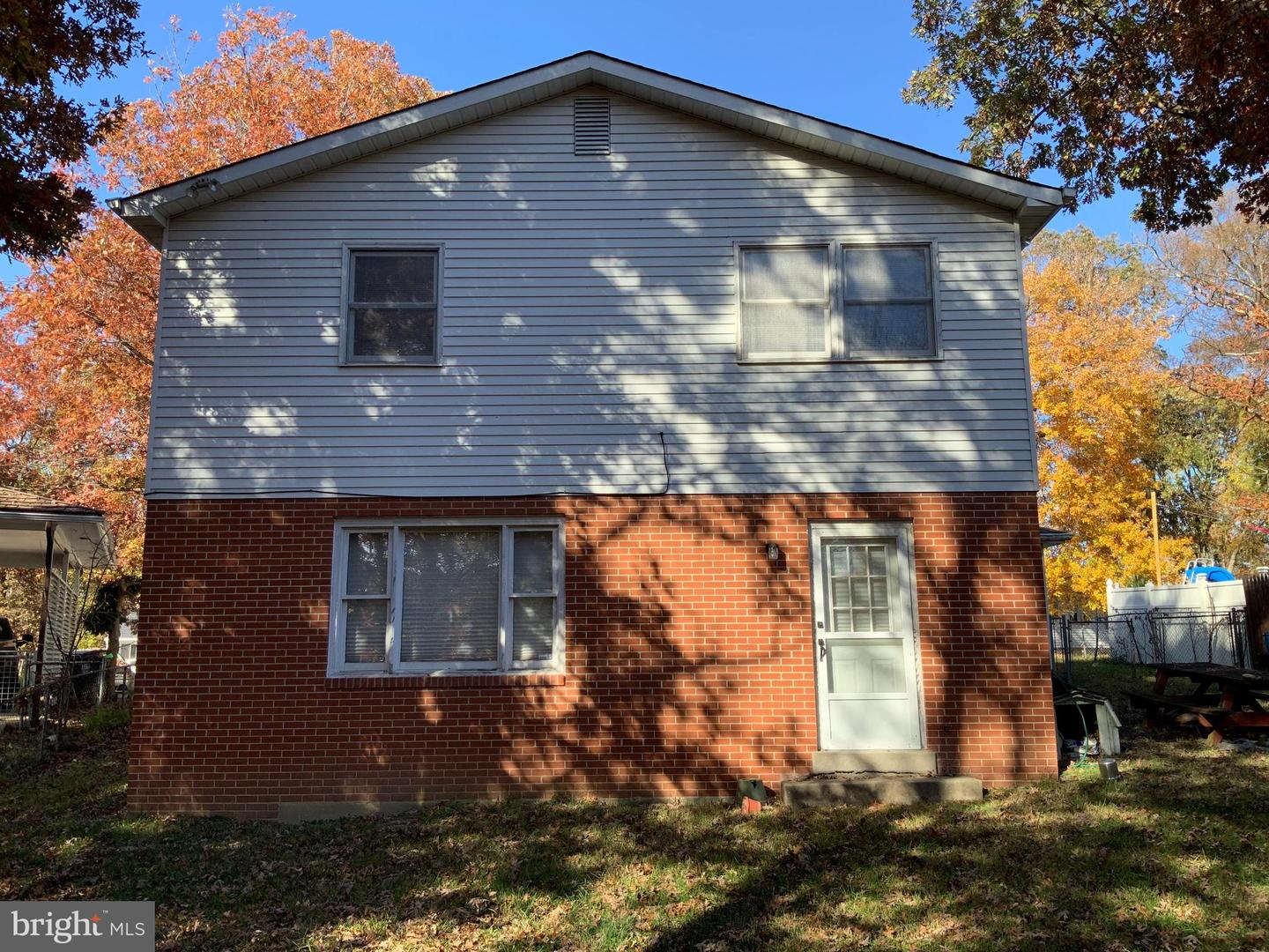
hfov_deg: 61.7
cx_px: 634
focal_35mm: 29
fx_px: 1063
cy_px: 476
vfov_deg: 48.2
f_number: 1.8
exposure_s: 1/613
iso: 16
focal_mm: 3
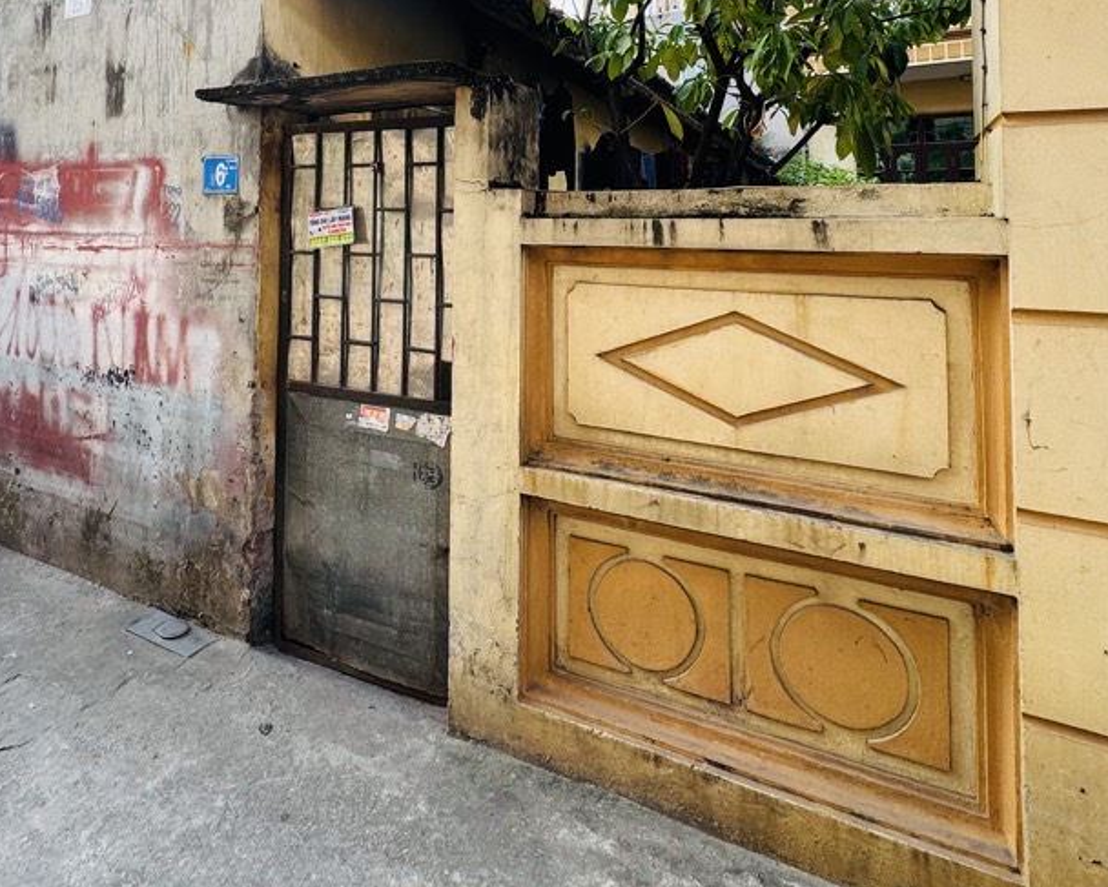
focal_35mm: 23
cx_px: 456
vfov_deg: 56.9
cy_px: 189
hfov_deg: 72.0
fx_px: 755
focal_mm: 2.22
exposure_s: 1/140
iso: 40
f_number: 2.2
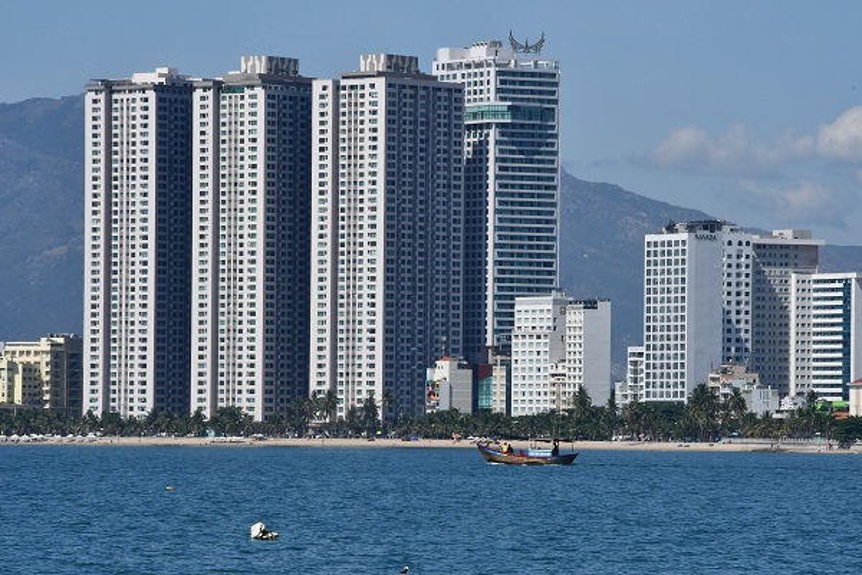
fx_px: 5387
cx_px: 431
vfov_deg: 6.1
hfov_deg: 9.1
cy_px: 288
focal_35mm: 225
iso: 1000
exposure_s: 1/800
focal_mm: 150
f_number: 22
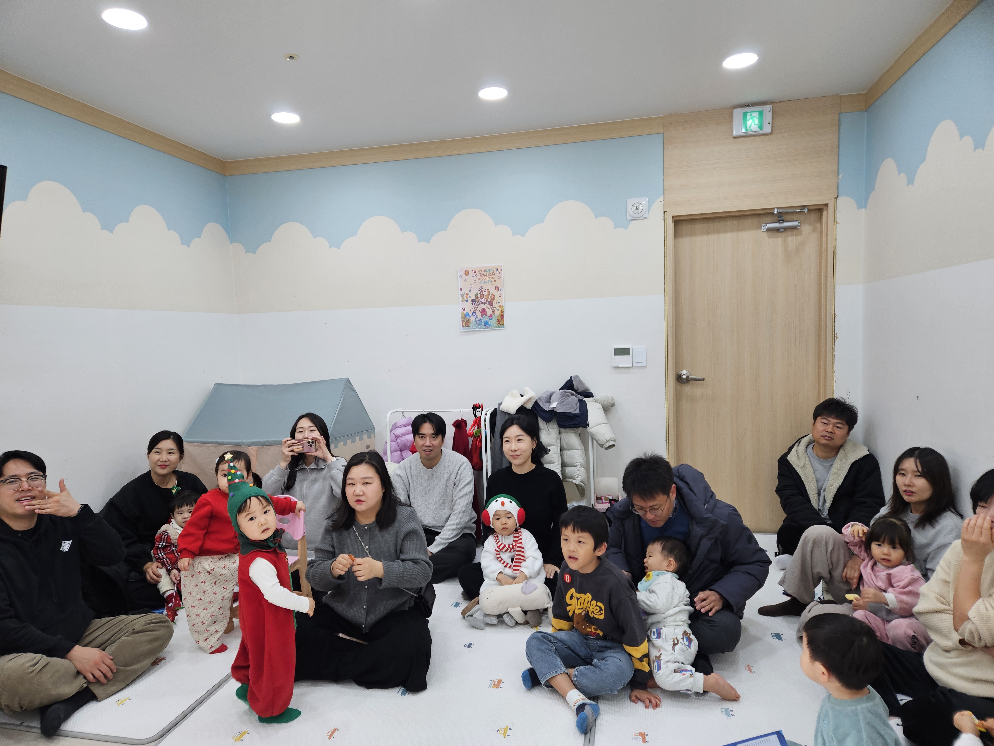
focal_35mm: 23
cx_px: 497
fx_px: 660
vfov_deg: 58.9
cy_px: 373
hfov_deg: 73.9
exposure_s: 1/120
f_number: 1.8
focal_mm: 5.4
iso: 100
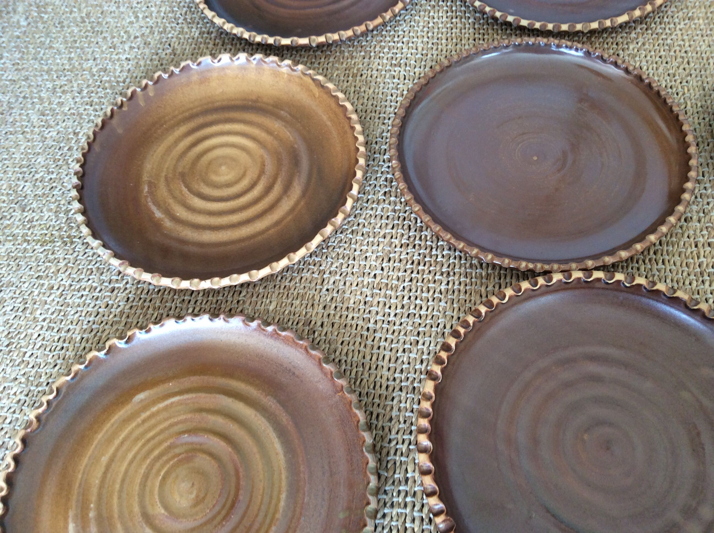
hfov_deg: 56.9
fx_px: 659
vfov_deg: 44.1
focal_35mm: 32
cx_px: 357
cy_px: 266
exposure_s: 1/25
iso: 64
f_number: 2.4
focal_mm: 3.3
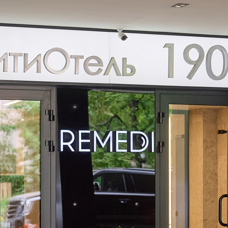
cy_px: 177
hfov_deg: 12.5
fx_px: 1036
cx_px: 194
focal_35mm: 139
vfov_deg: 12.5
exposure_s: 1/200
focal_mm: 50
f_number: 2.2
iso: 250
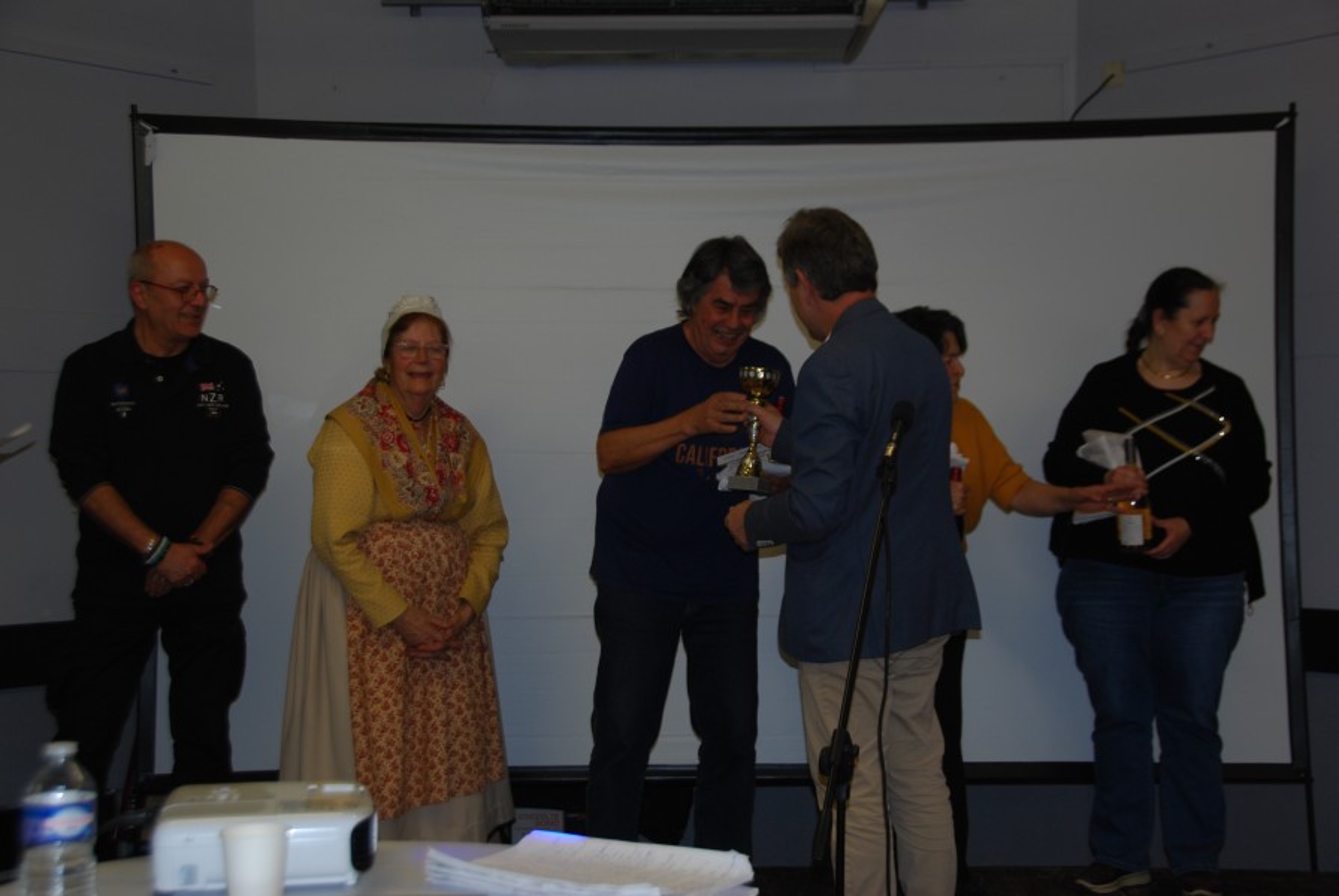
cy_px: 448
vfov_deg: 25.8
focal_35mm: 52
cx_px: 670
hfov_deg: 37.8
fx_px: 1955
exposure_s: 1/60
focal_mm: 35
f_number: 4.2
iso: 200
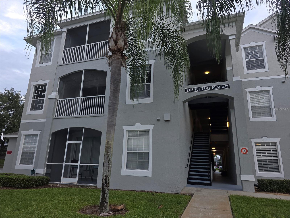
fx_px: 193
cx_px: 145
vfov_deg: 58.9
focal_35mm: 23
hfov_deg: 73.9
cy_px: 109
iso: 16
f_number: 1.7
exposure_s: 1/120
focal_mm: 6.3
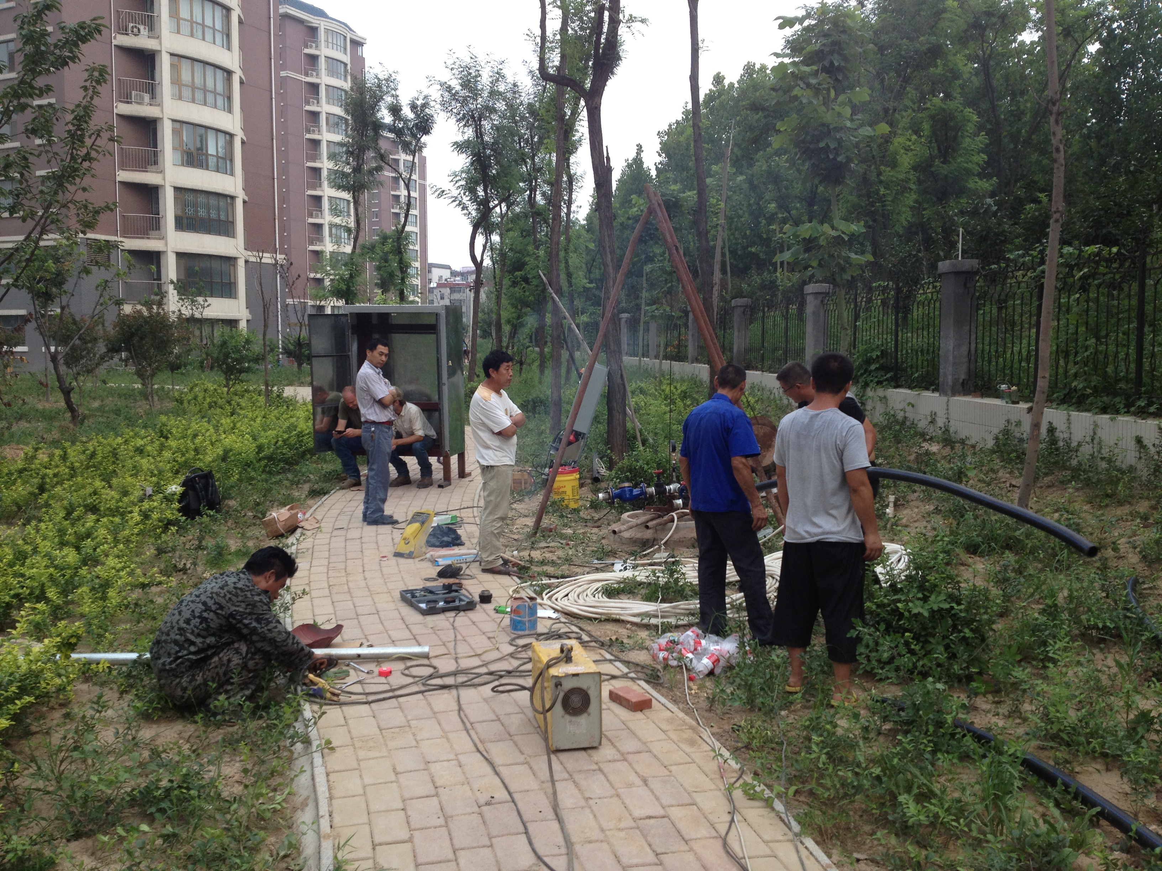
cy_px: 436
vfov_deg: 40.7
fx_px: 1175
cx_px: 581
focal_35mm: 35
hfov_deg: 52.6
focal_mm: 4.28
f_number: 2.4
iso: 50
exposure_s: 1/139
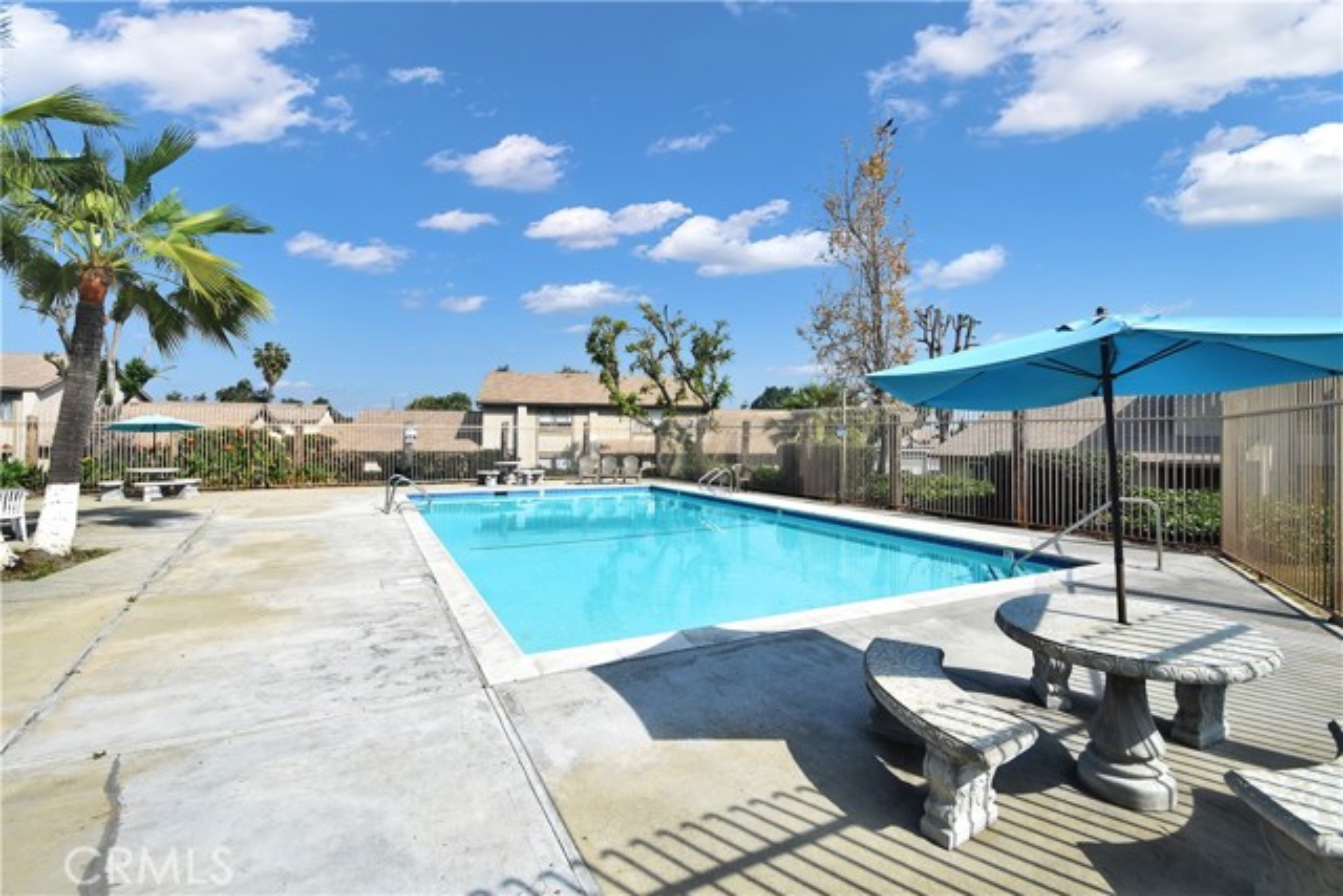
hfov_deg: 100.4
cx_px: 672
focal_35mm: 15
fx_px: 560
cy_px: 448
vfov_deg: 77.4
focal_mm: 10
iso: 220
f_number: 8
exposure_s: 1/500
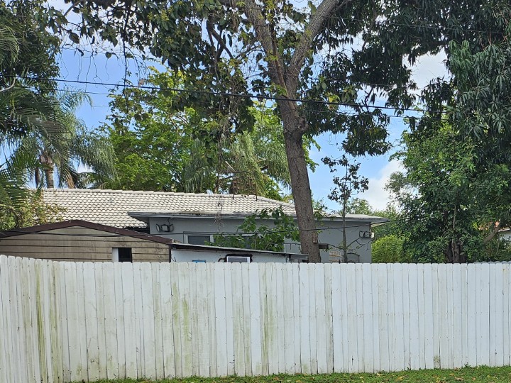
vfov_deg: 29.3
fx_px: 709
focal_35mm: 48
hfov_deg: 37.0
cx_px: 466
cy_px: 325
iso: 50
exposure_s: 1/934
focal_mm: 5
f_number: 1.8
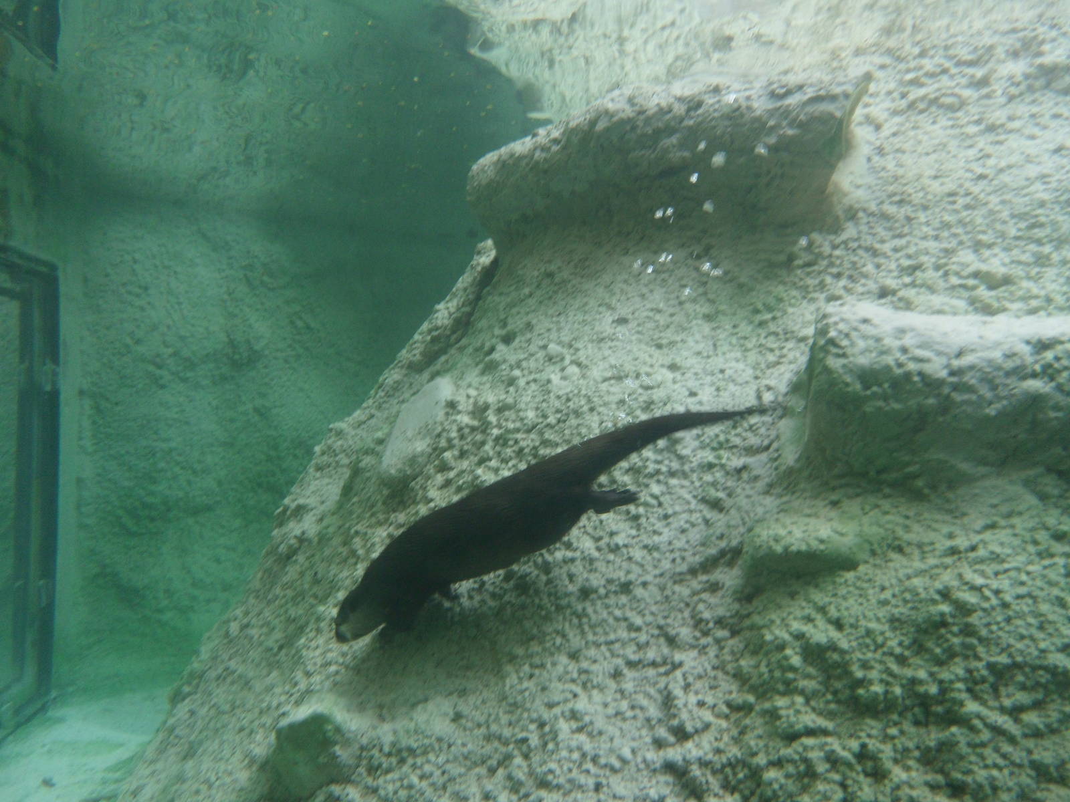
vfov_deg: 51.4
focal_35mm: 27
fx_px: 835
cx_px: 535
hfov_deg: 65.3
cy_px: 401
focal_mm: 4.9
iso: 80
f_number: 3.3
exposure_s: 1/45
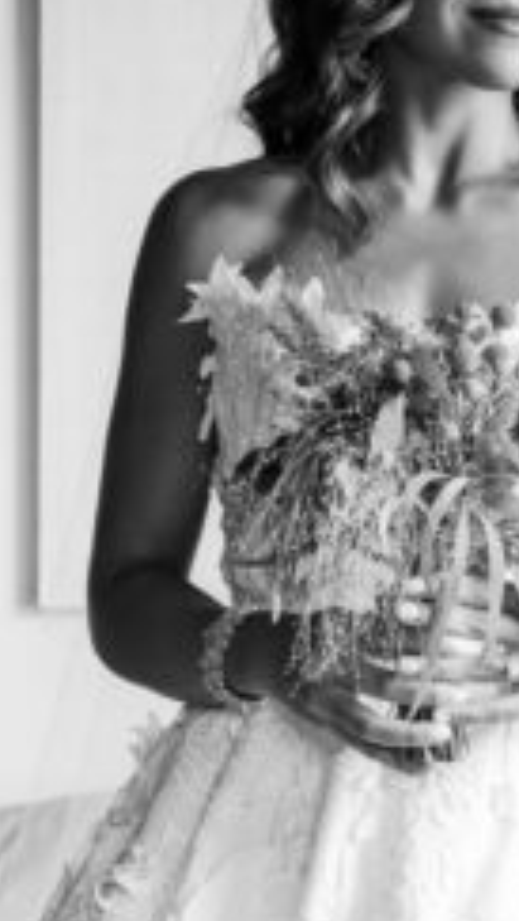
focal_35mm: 119
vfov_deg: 17.7
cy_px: 822
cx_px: 441
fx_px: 2906
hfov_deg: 10.2
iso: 200
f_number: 2.8
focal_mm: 27
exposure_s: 1/125
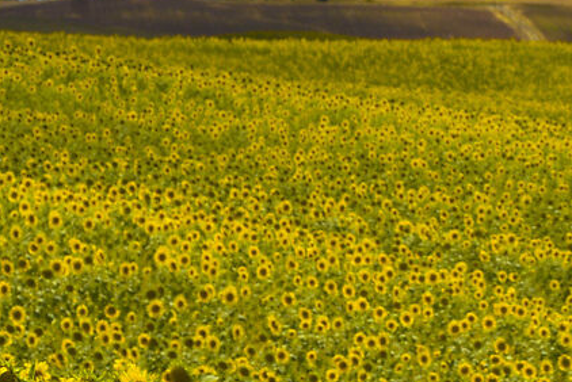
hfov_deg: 6.0
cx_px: 691
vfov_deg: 4.0
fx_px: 5422
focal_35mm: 341
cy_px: -30
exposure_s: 1/125
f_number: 22
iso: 100
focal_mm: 60
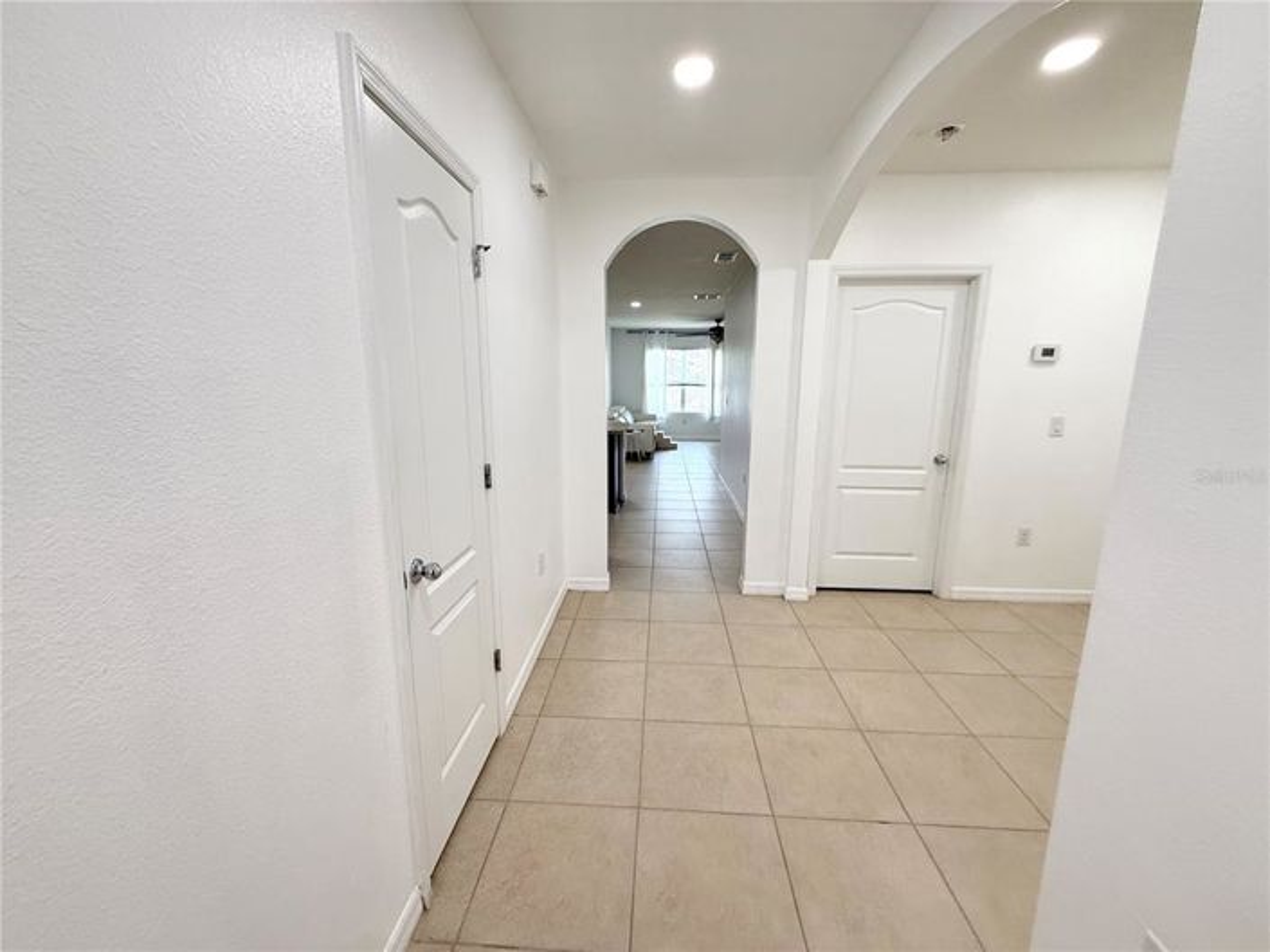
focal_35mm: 14
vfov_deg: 85.6
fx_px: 513
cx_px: 635
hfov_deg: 102.1
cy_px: 476
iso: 125
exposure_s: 1/120
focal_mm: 2.22
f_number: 2.2
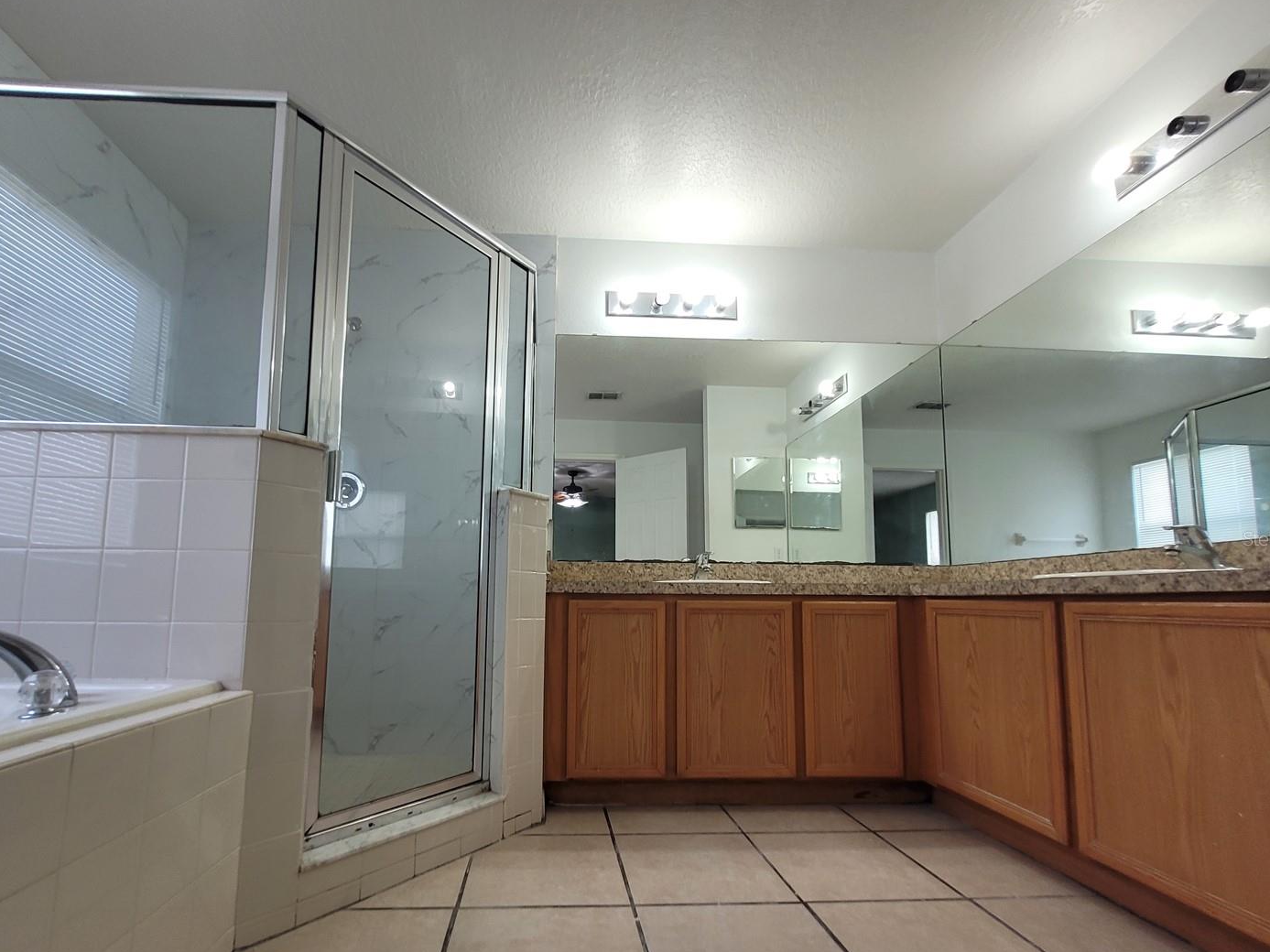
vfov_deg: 81.3
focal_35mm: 15
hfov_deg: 98.1
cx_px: 597
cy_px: 538
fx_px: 550
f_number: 2.2
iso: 80
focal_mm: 1.74
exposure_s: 1/60
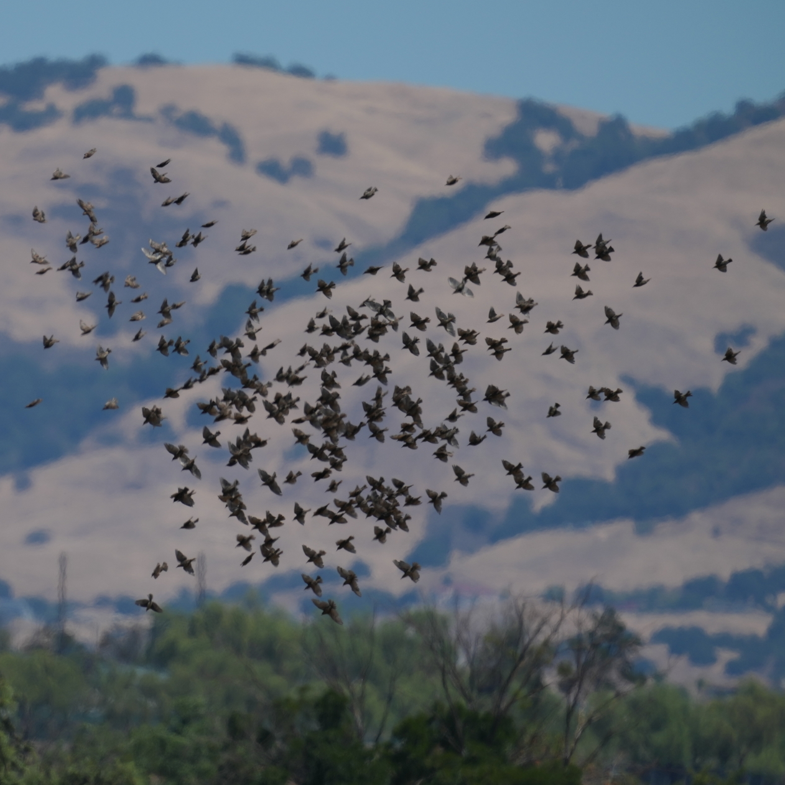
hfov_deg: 2.0
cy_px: 422
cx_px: 151
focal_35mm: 873
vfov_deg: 2.0
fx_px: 22398
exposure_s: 1/2000
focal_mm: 600
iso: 320
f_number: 5.6
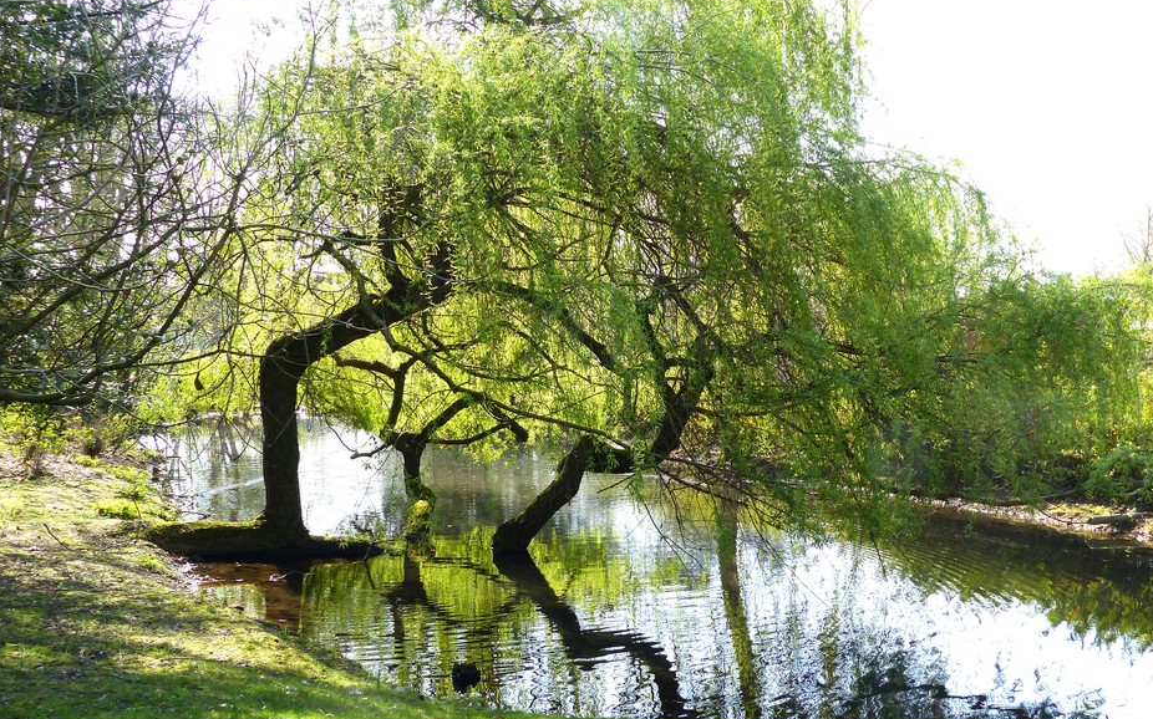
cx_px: 589
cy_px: 395
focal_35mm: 37
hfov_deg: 52.8
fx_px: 1162
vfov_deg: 34.4
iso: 100
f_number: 4
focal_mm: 6.2
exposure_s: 1/250
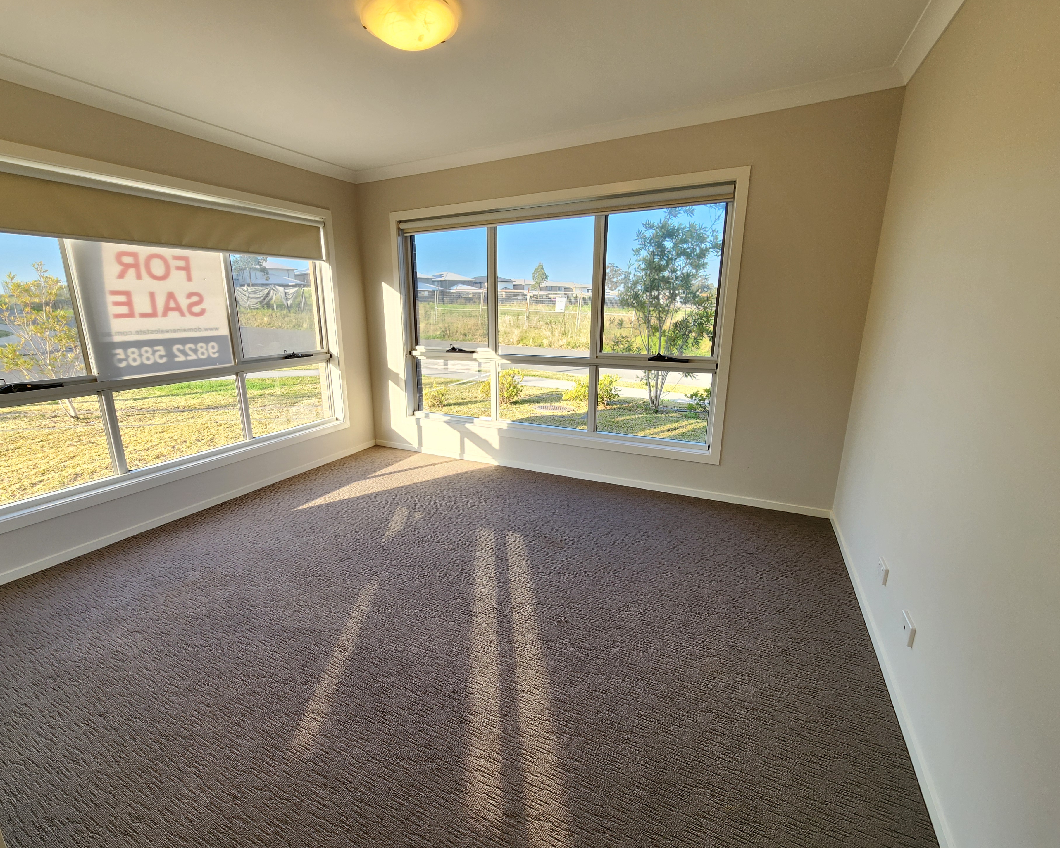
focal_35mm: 14
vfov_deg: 88.0
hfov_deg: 100.5
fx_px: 439
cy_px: 426
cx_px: 491
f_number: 2.2
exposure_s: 1/154
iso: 50
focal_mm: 2.2
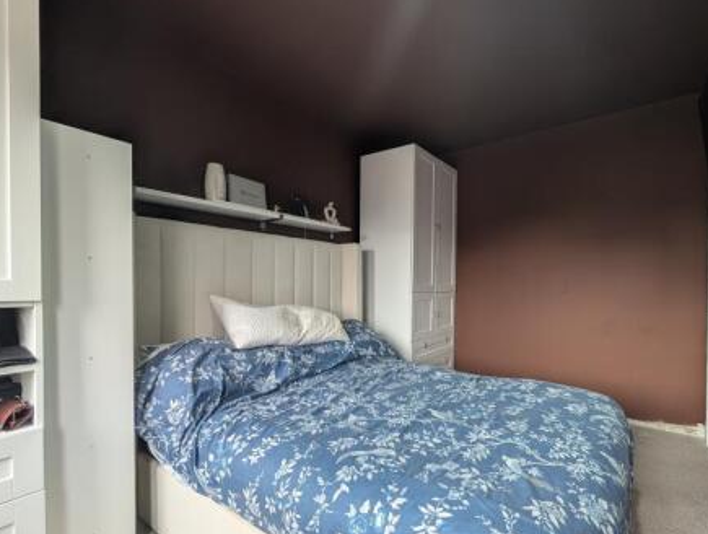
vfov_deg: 78.0
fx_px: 328
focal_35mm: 16
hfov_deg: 93.7
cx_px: 409
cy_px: 295
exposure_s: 1/33.4
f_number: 1.7
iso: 53
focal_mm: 2.02
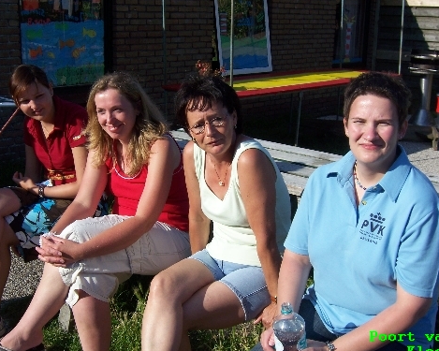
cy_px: 179
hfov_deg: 38.8
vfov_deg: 31.4
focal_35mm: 48
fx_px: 624
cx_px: 214
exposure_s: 1/500
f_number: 5
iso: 80
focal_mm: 7.7
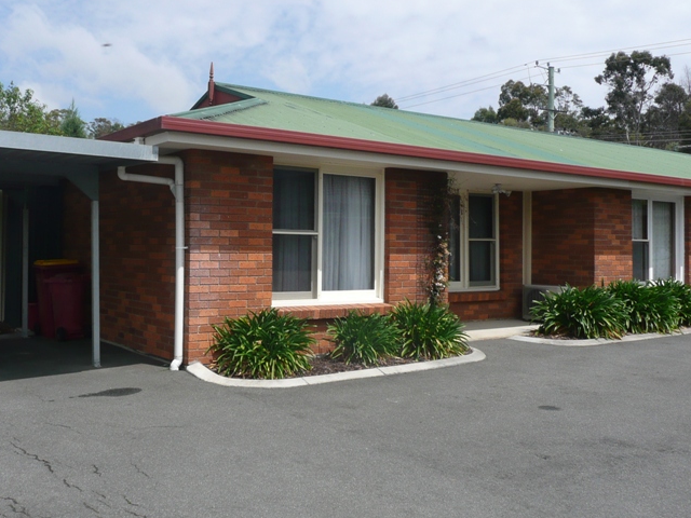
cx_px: 279
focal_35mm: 35
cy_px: 228
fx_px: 699
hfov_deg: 52.3
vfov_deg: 40.6
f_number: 8
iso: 100
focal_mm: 4.6
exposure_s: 1/320
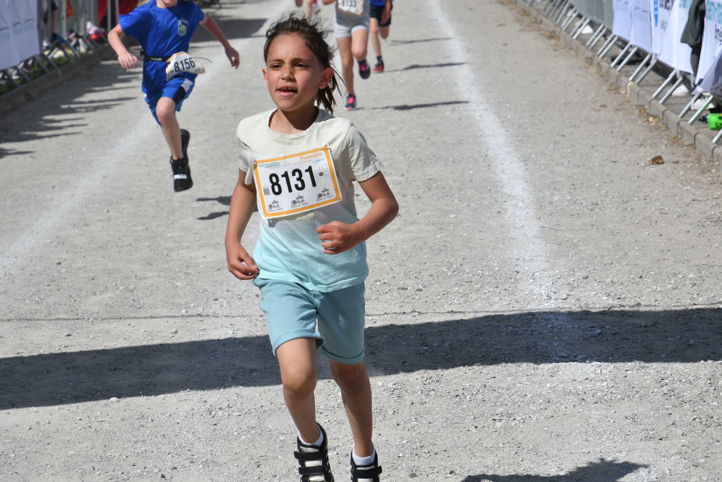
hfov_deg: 15.0
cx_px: 383
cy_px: 252
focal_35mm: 137
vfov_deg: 10.0
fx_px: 2747
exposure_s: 1/2000
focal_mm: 85
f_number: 6.3
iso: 200
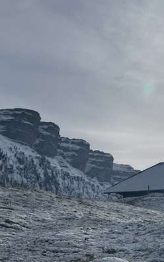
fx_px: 508
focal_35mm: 71
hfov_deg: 16.8
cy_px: 127
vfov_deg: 29.0
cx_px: 237
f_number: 1.6
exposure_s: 1/9804
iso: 32
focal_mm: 4.2
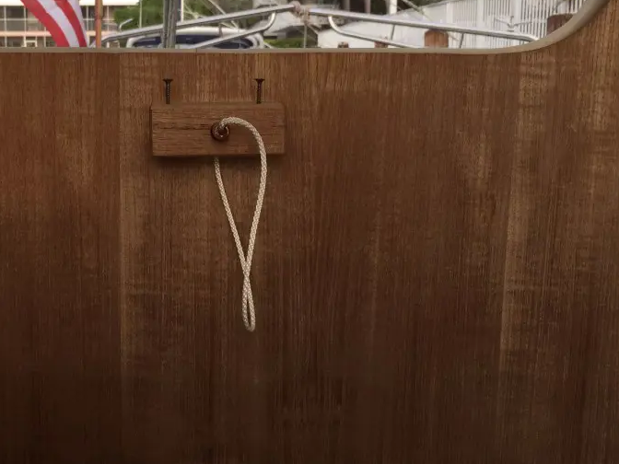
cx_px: 180
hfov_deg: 40.4
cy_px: 181
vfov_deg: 31.4
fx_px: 823
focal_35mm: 46
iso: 32
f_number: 2.2
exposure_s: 1/209
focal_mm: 4.15
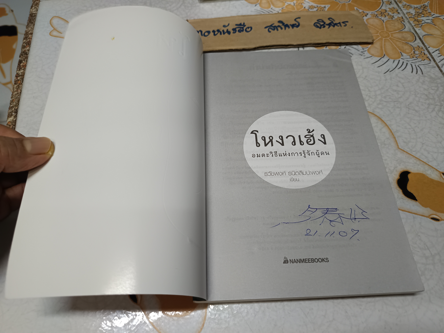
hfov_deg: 71.6
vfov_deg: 56.8
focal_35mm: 24
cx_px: 222
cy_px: 166
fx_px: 308
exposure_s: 1/50
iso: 915
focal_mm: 5.31
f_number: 1.7
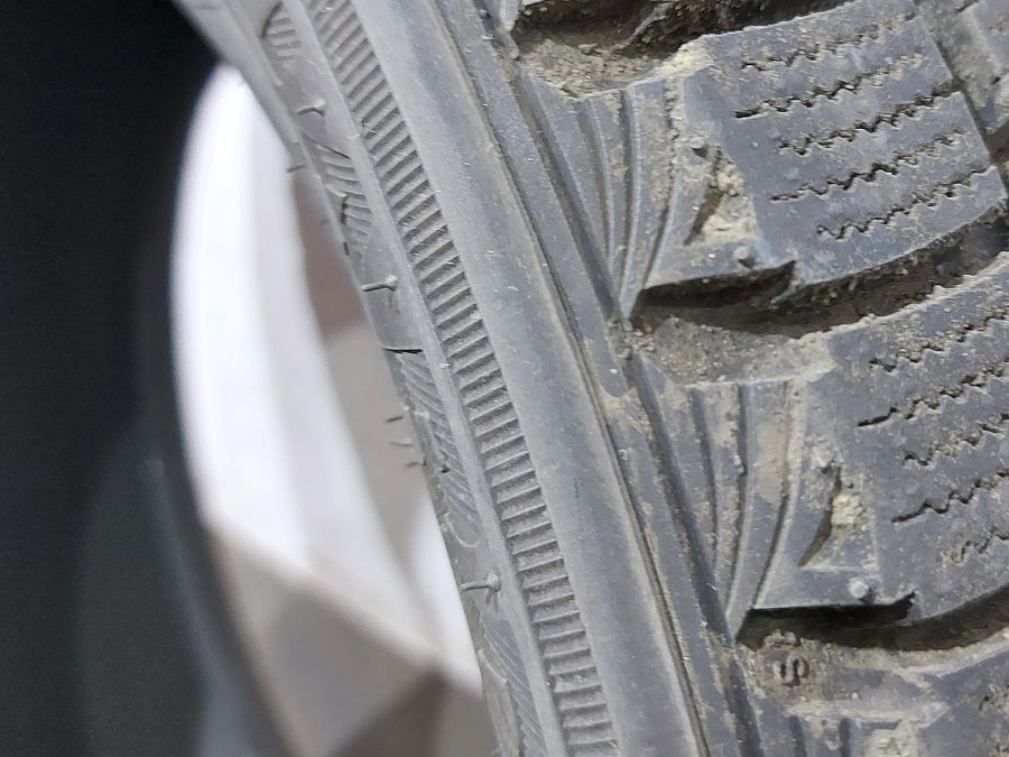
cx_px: 663
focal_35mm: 37
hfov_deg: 49.4
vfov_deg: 38.4
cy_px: 288
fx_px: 1078
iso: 320
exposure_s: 1/25
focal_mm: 5.23
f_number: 1.8
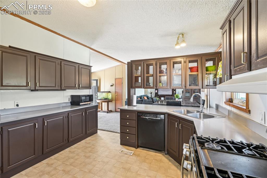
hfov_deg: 100.4
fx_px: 111
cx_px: 134
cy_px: 89
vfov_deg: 77.3
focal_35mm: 15
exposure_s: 1/2
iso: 800
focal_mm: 10
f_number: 8
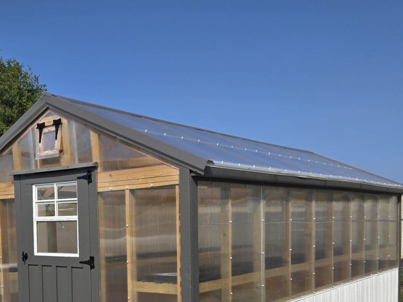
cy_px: 269
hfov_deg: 41.7
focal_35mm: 45
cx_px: 147
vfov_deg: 30.8
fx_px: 524
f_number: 1.8
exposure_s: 1/3246
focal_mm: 5.4
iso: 25
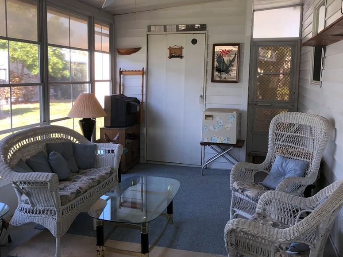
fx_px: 367
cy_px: 119
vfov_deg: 38.6
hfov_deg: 49.9
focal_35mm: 37
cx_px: 143
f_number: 1.8
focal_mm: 3.99
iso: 20
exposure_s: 1/129
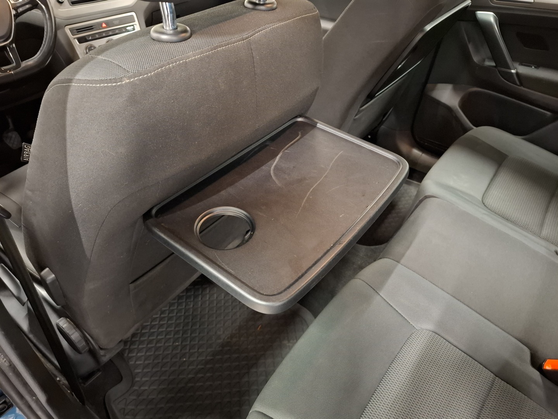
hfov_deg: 73.9
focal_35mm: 23
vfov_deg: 58.9
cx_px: 279
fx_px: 371
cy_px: 210
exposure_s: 1/17
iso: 1250
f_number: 1.8
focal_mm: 5.54
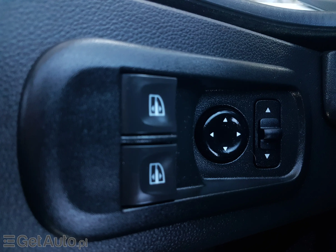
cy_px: 126
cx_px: 168
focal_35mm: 26
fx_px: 252
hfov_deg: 67.3
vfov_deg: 53.1
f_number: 1.7
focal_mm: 4.2
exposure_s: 1/24
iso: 160
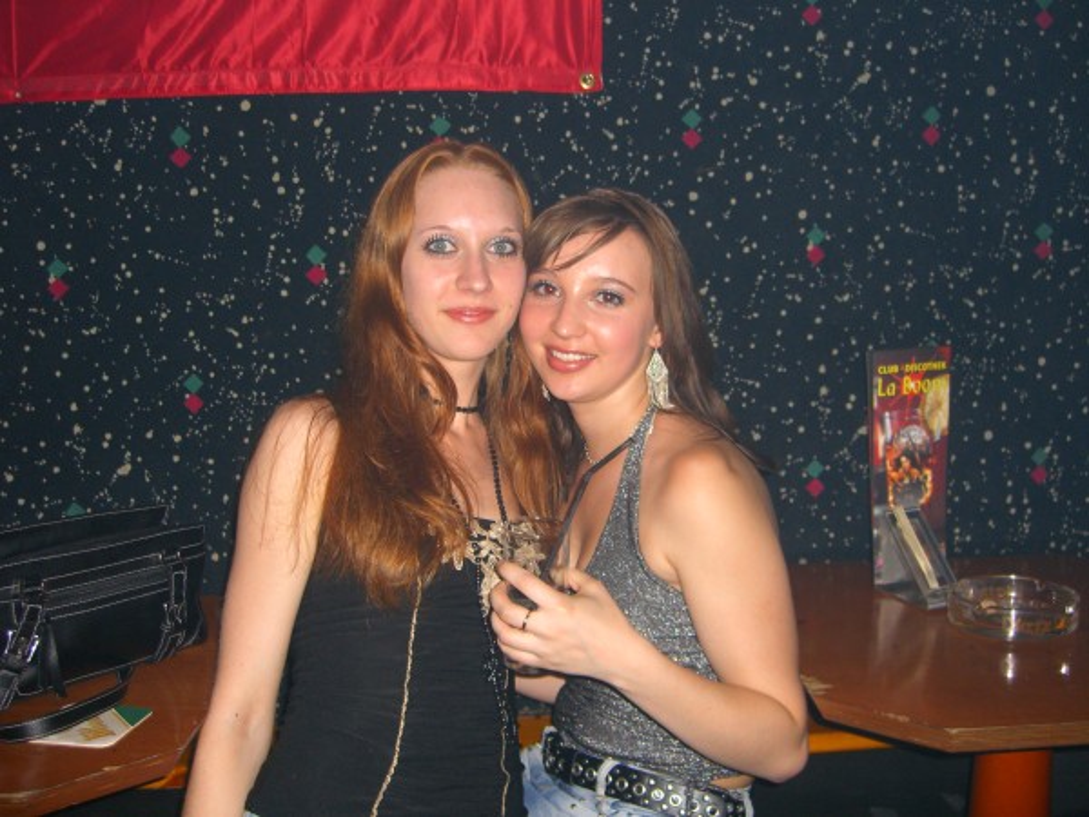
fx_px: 1195
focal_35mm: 38
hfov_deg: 49.0
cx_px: 544
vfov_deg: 37.7
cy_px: 408
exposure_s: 1/60
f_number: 2.8
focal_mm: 7.9
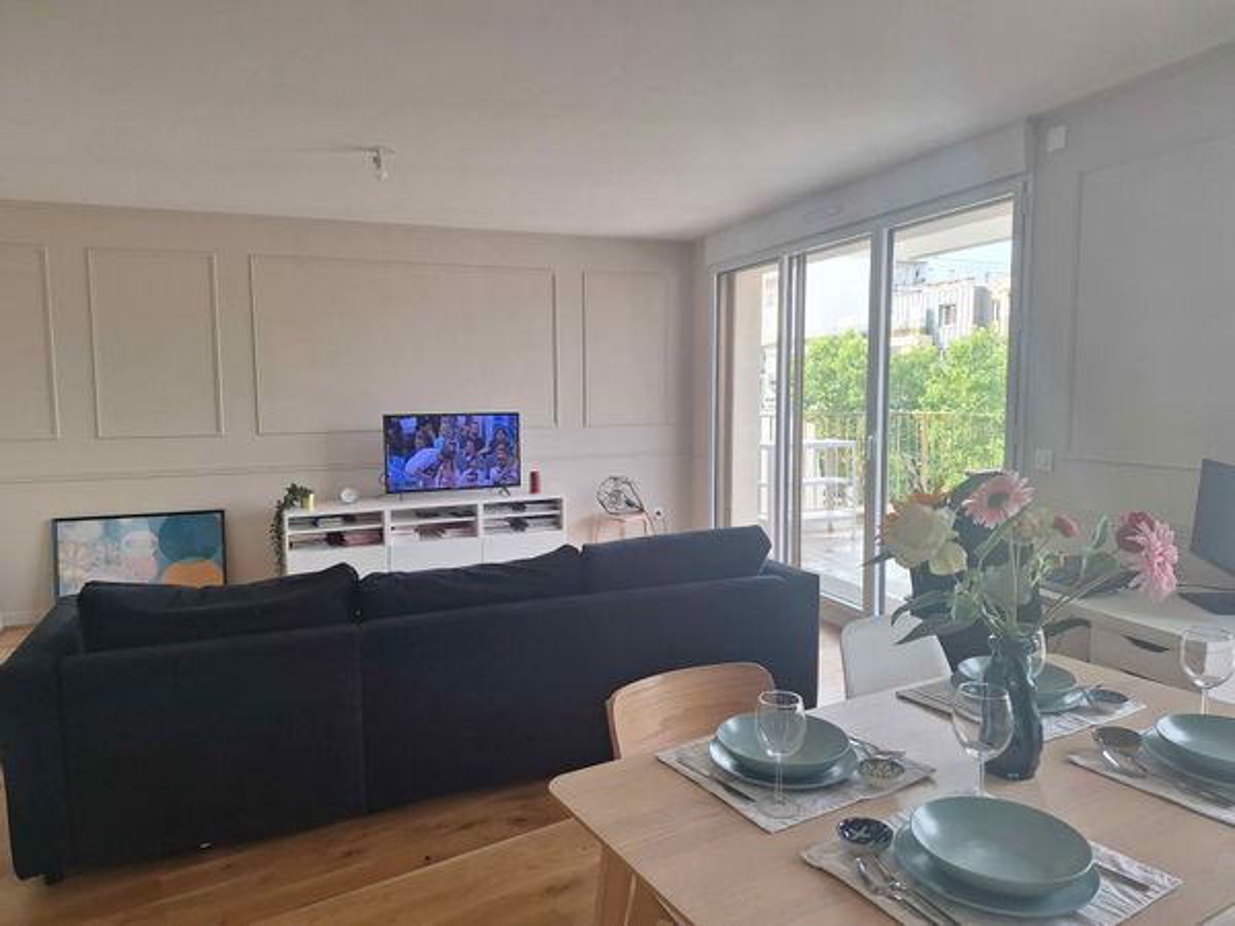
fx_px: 821
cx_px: 618
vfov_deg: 58.9
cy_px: 463
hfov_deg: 73.9
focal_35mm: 23
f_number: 1.8
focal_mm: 5.54
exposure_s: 1/134
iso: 40
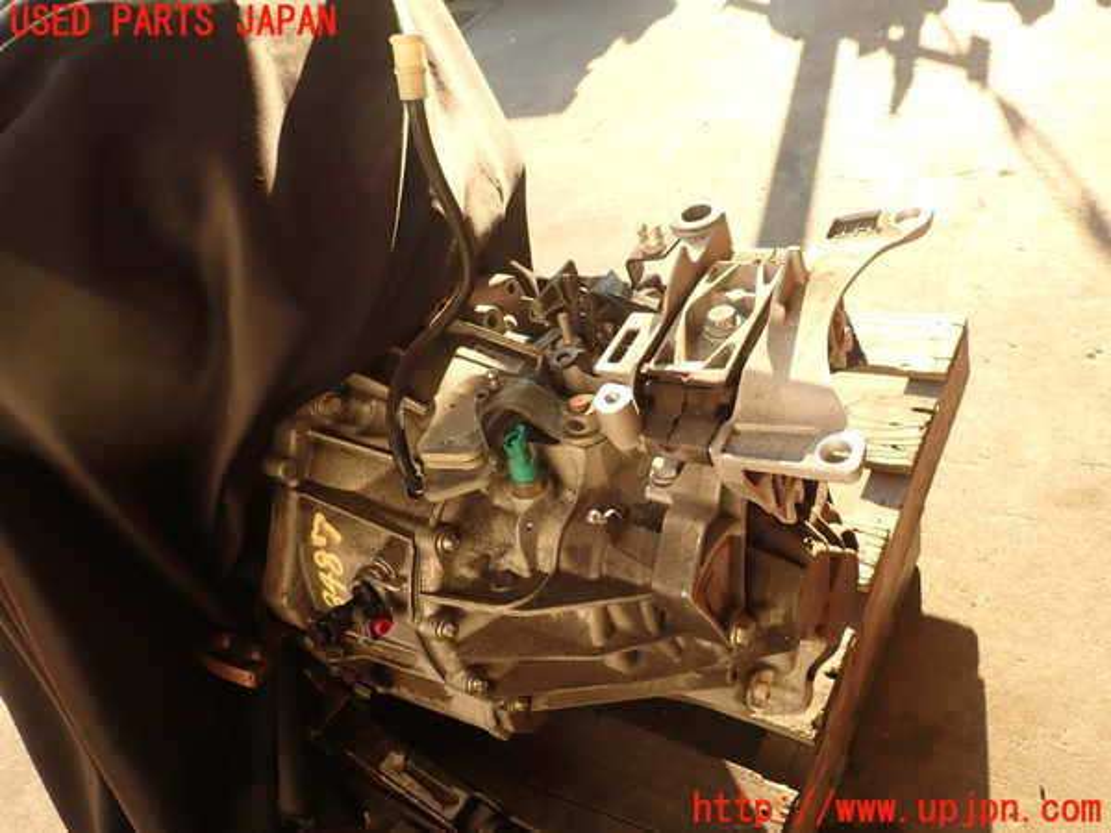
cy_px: 416
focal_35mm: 25
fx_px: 802
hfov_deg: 69.4
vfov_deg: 54.9
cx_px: 556
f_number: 2.8
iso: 100
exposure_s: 1/160
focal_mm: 4.5
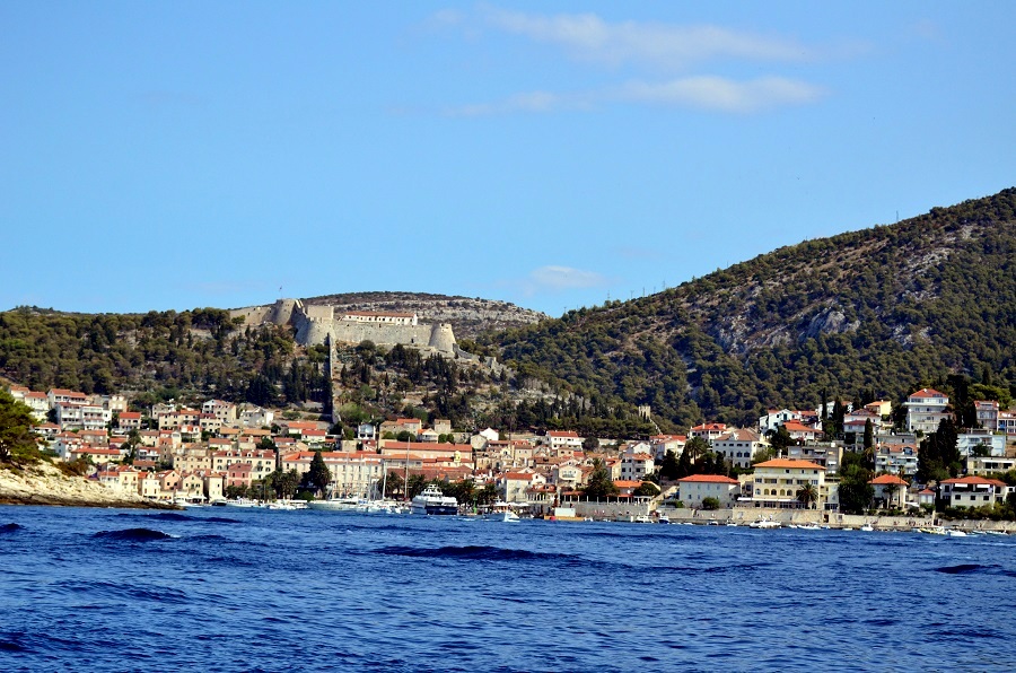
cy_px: 336
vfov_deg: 13.0
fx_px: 2957
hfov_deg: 19.5
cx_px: 508
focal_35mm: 105
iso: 640
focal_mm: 70
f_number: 4.5
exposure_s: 1/5000
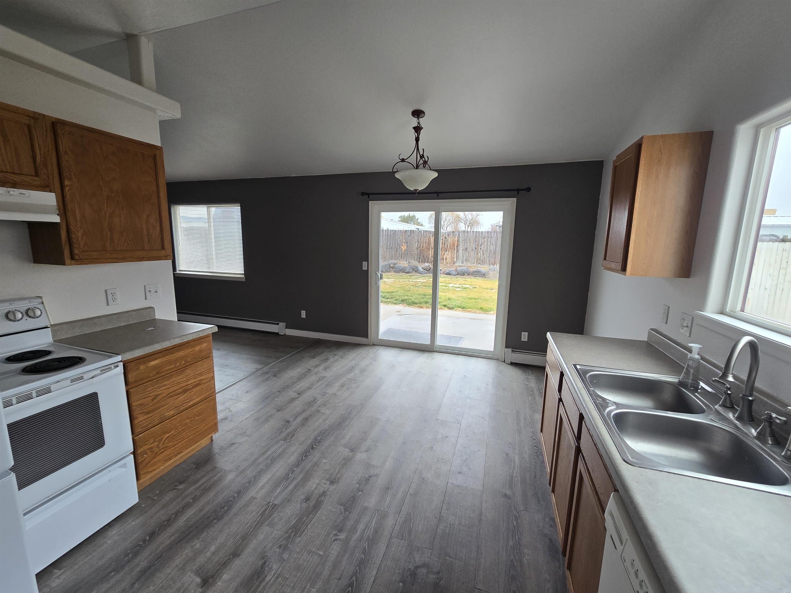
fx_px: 297
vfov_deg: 89.9
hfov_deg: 106.2
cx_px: 396
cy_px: 296
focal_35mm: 13
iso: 80
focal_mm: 2.2
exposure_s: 1/60
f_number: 2.2
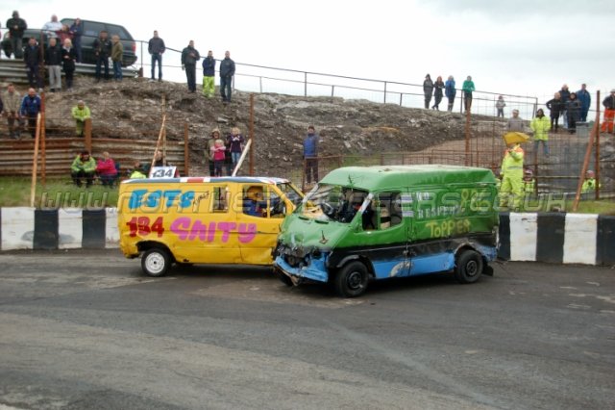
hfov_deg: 42.3
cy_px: 205
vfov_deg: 28.9
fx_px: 794
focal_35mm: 46
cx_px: 308
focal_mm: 31
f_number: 4.5
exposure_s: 1/640
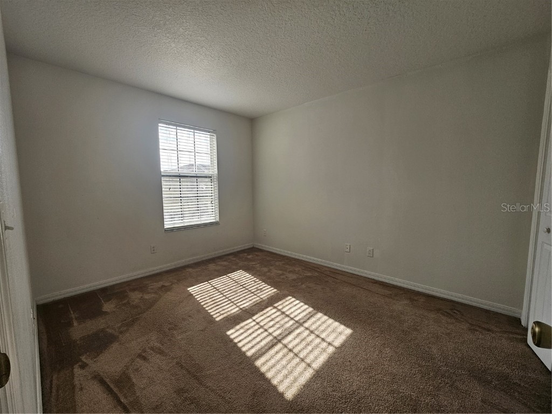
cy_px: 207
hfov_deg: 106.2
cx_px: 276
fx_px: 207
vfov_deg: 89.9
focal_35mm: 13
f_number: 2.2
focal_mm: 2.2
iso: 64
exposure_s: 1/77
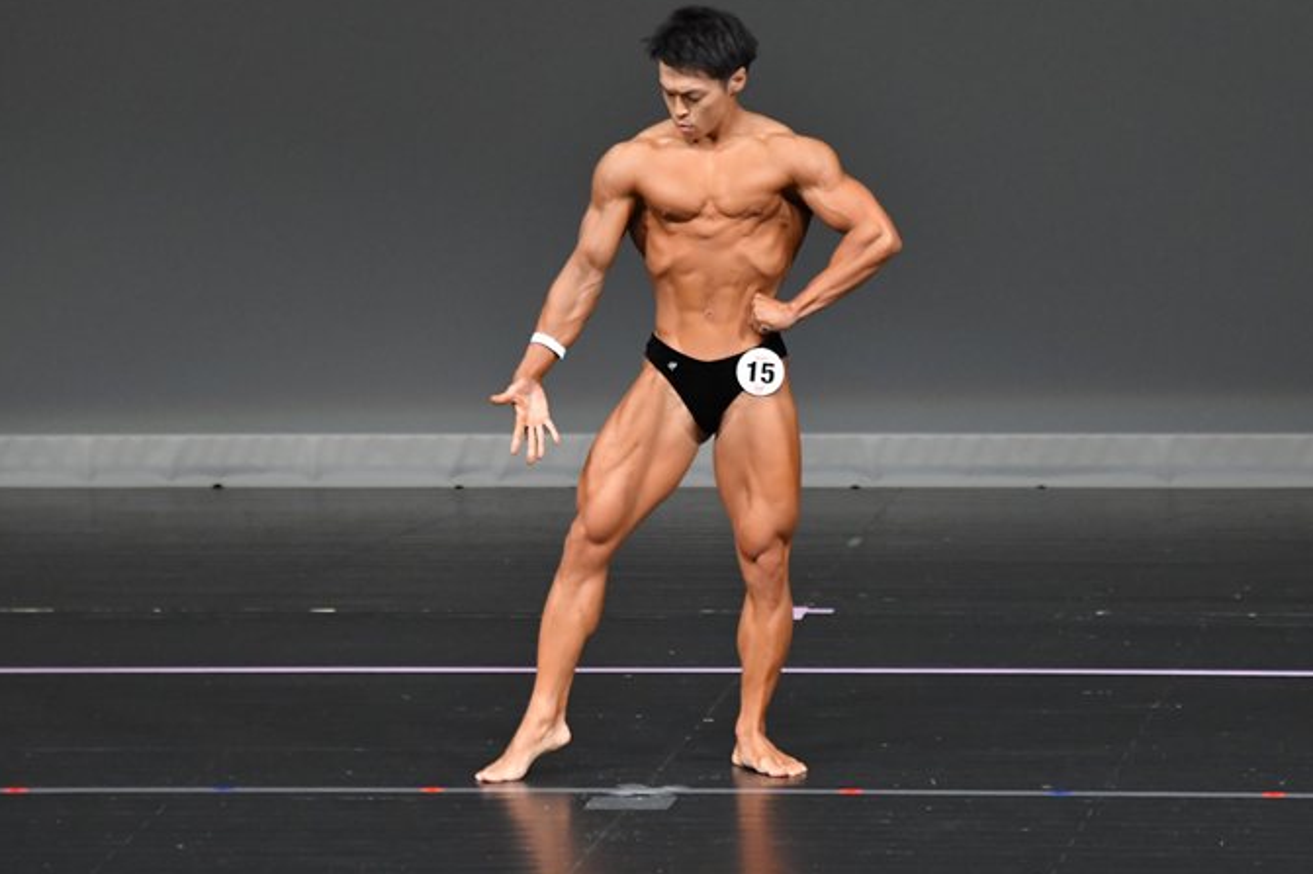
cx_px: 737
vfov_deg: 3.8
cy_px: 397
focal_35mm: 364
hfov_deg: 5.7
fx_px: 13272
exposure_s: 1/400
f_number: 5.6
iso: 4000
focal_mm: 210
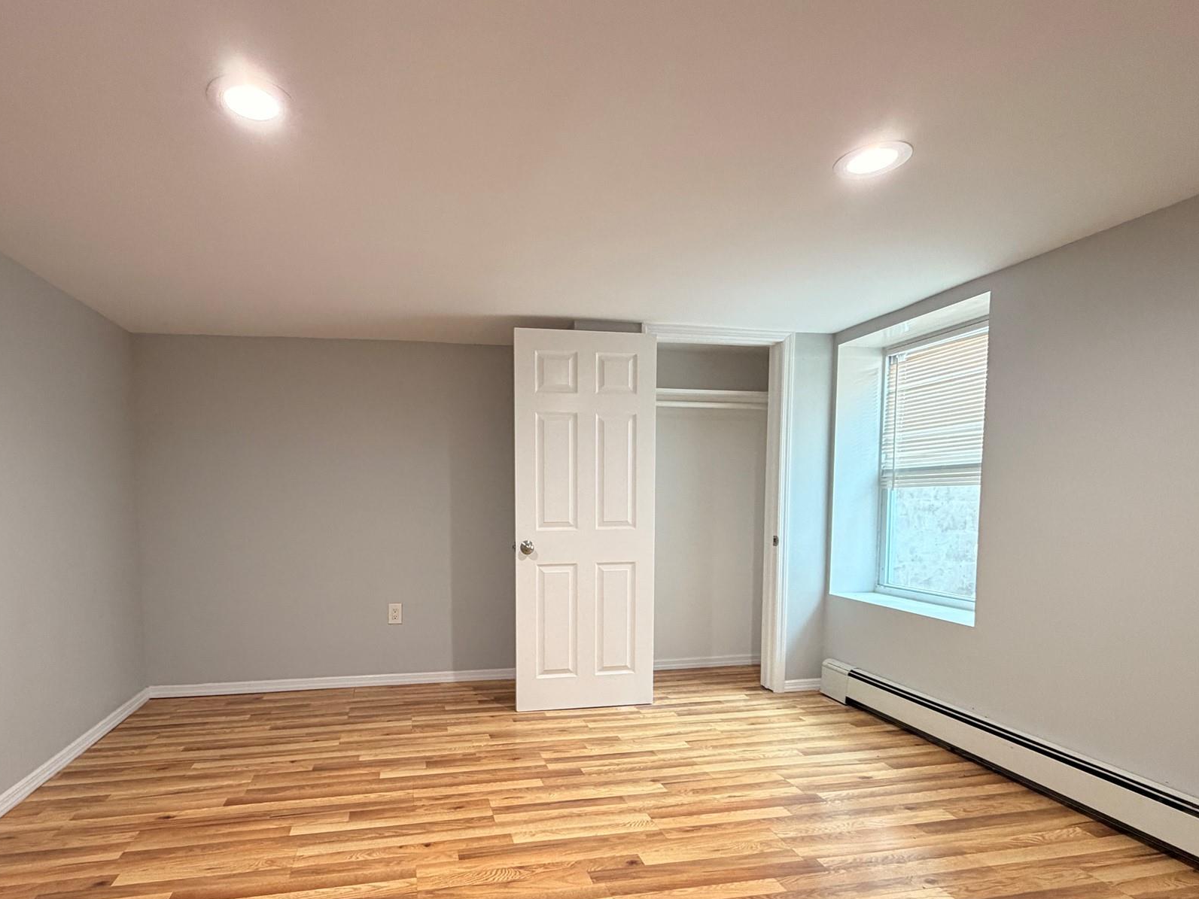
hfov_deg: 87.3
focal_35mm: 18
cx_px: 519
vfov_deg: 70.8
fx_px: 624
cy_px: 542
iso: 250
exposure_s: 1/60
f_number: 2.2
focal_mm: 2.22
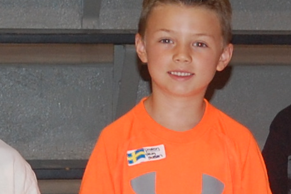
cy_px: 143
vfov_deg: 4.4
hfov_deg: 6.6
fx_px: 2513
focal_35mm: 311
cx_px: 213
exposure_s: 1/60
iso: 400
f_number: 4.5
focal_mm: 32
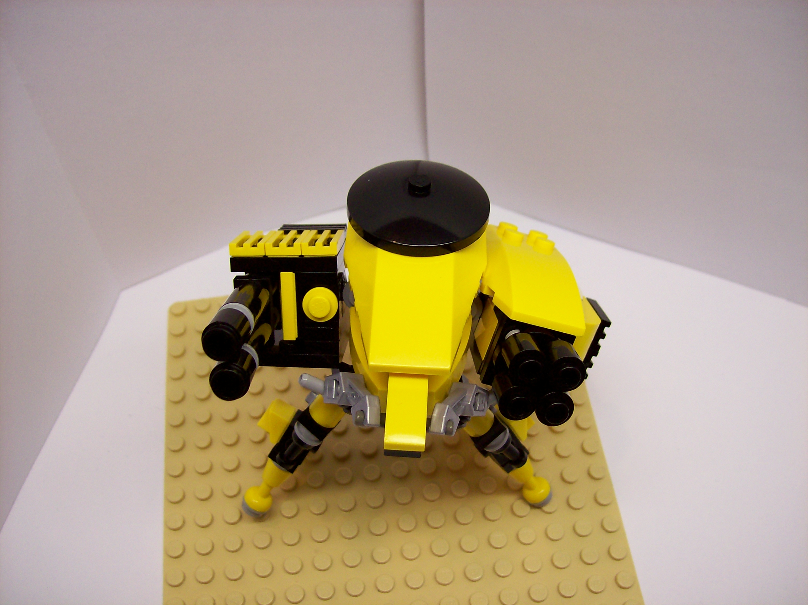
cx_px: 404
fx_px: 840
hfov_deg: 51.4
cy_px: 302
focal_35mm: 36
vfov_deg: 39.6
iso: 80
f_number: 2.7
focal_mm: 6
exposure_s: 1/71.7
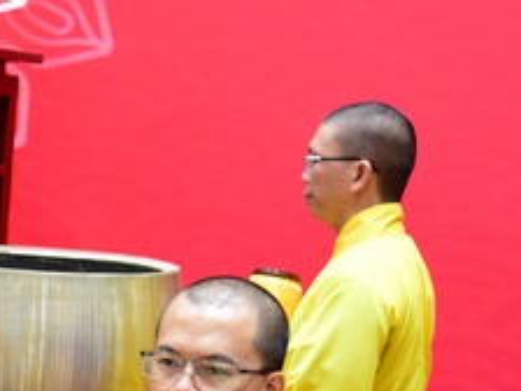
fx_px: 2017
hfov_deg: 14.0
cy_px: 261
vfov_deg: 11.1
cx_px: -207
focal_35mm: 134
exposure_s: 1/30
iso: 1000
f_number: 4
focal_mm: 48
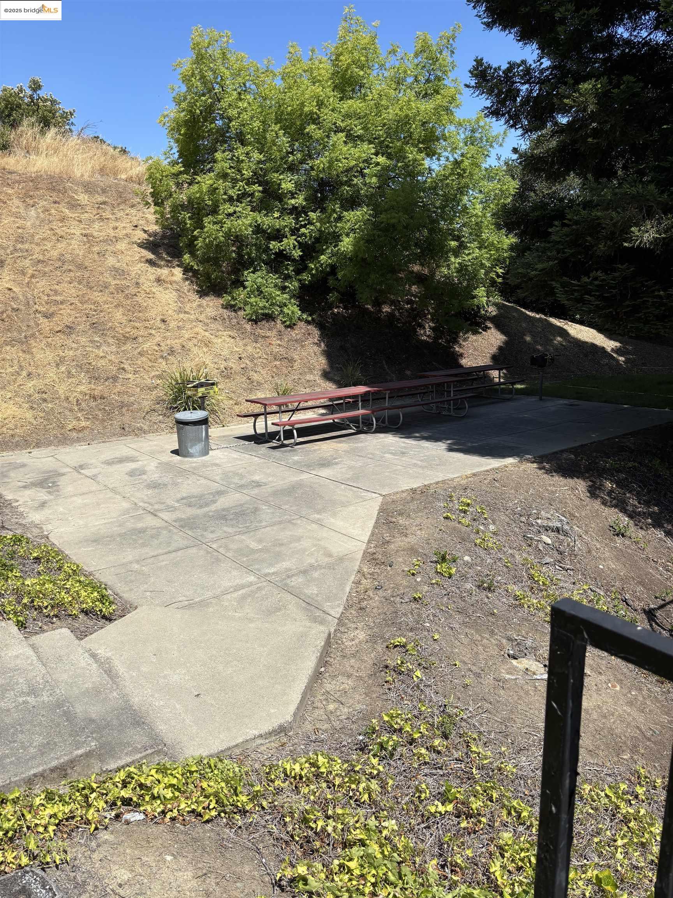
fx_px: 674
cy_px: 449
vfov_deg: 67.3
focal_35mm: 26
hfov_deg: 53.1
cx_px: 336
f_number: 1.6
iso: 50
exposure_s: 1/3650
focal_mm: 5.96
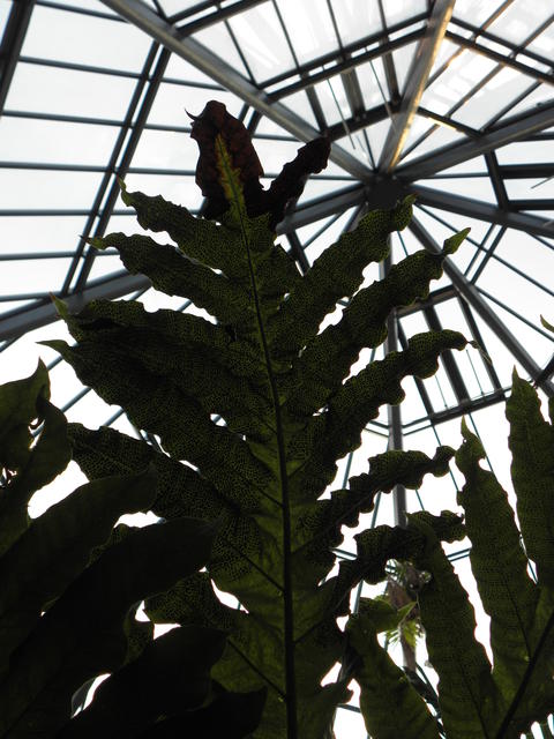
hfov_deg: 29.7
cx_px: 277
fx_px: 1046
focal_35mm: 49
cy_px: 370
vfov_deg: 38.9
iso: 64
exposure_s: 1/80
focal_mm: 8.87
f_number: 3.5
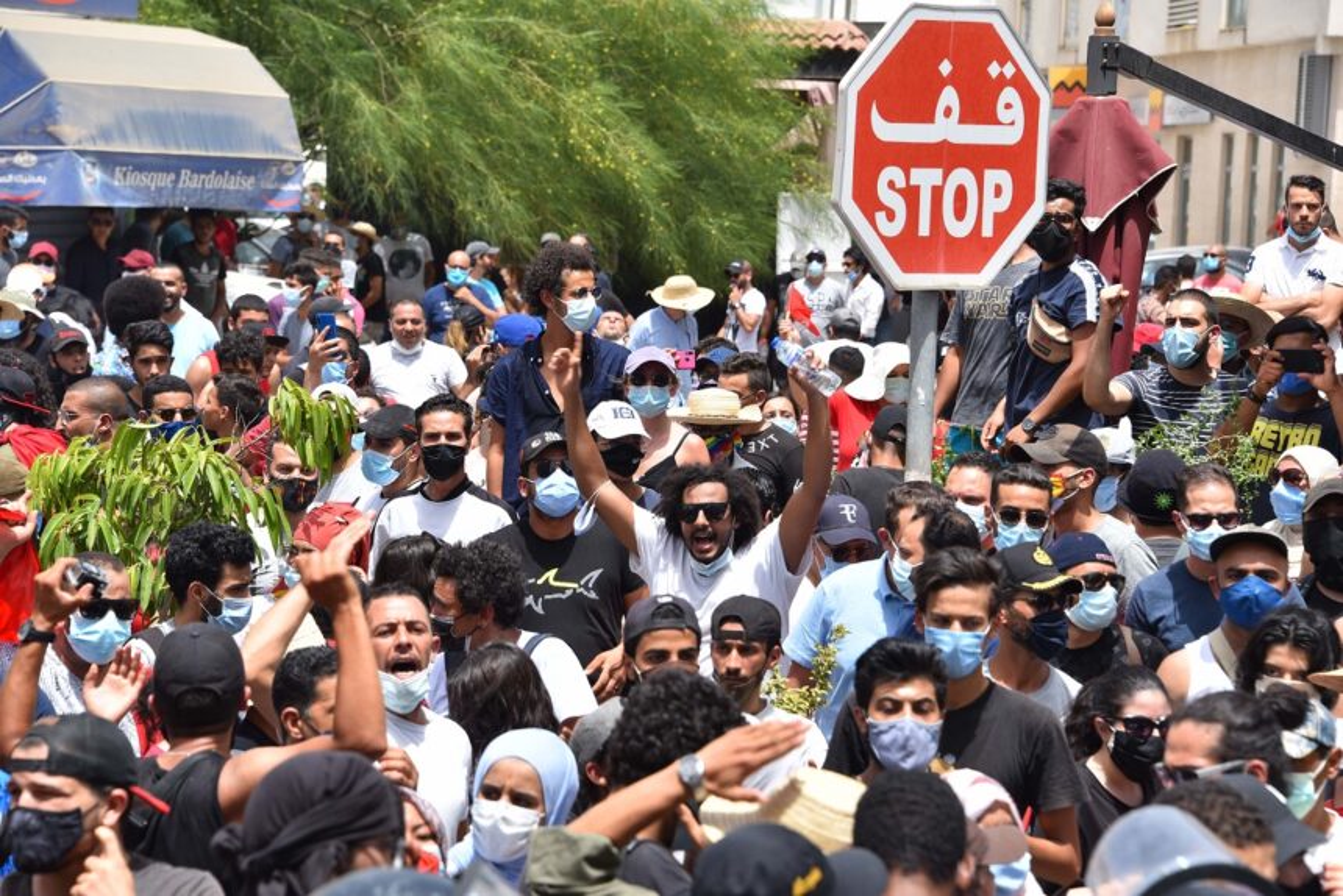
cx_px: 672
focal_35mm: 135
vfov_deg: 10.2
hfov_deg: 15.2
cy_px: 448
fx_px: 5038
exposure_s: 1/250
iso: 160
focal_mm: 135
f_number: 8
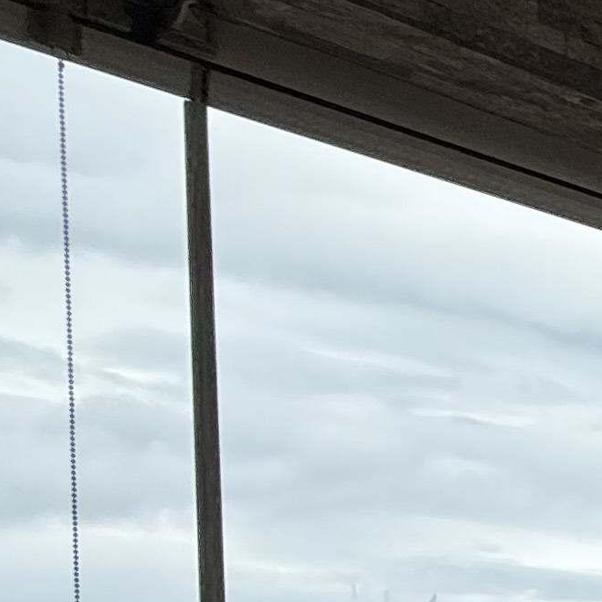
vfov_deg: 20.3
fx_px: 1476
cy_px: 864
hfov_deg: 14.3
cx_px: 1480
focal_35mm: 75
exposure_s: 1/901
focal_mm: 2.22
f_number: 2.2
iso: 50
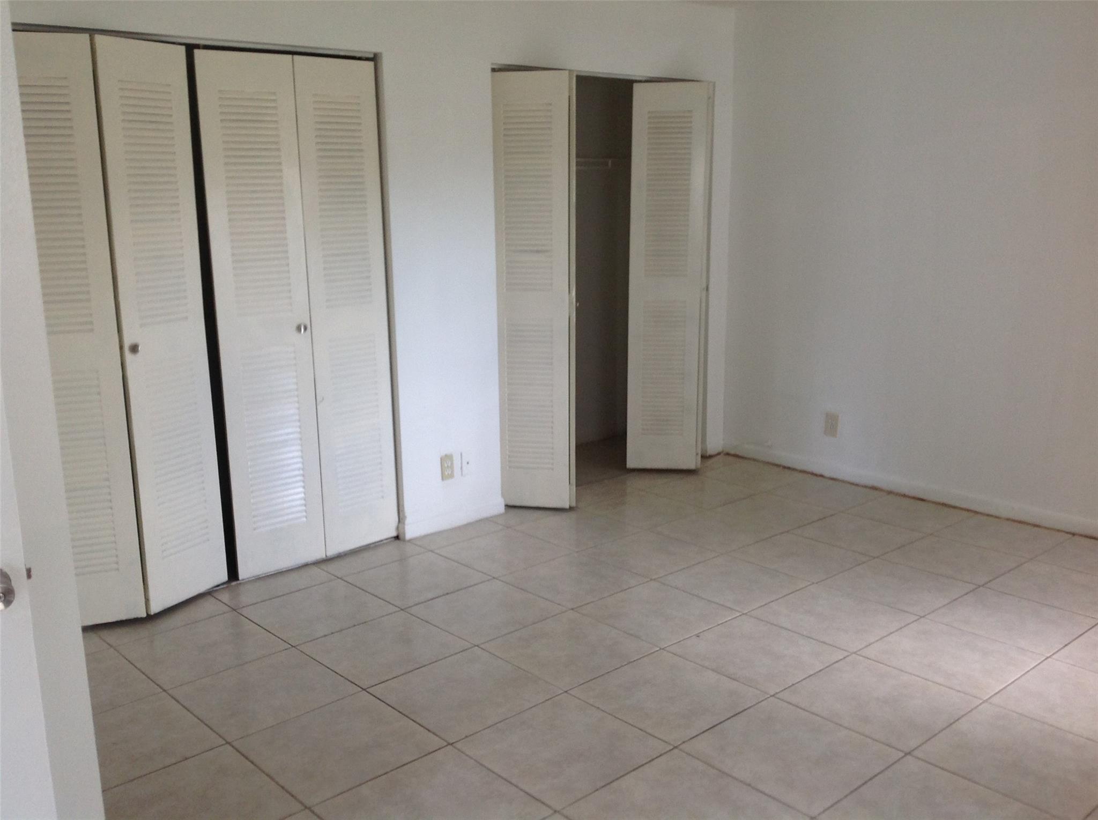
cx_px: 549
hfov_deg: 52.7
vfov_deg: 40.6
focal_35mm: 35
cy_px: 410
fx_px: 1108
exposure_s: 1/40
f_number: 2.4
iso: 64
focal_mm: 4.28
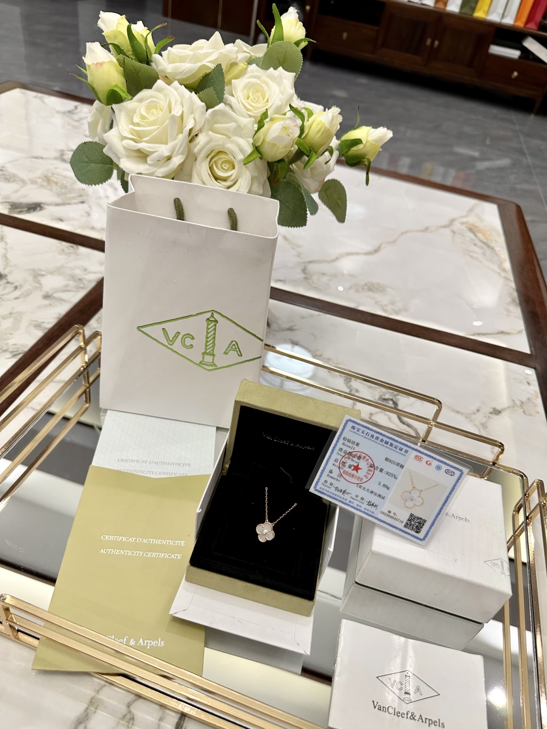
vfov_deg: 71.6
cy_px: 364
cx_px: 274
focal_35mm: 24
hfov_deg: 56.8
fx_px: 506
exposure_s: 1/100
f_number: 1.78
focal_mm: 6.86
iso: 160
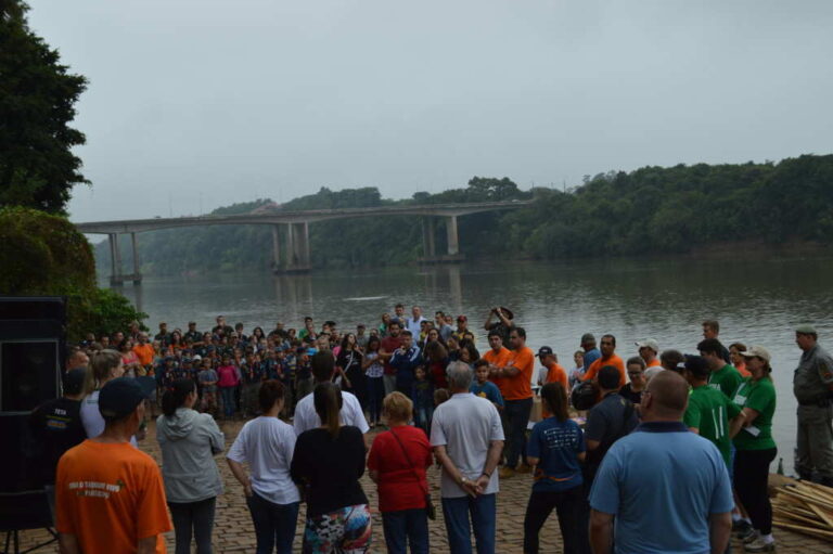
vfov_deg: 29.8
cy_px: 277
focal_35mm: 45
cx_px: 416
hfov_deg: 43.6
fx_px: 1041
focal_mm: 30
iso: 200
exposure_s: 1/125
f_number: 5.6
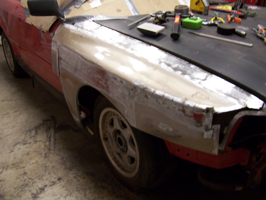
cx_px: 133
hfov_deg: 55.4
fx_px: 254
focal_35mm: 33
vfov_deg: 42.9
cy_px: 100
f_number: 3.4
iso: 140
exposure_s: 1/8
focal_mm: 5.5
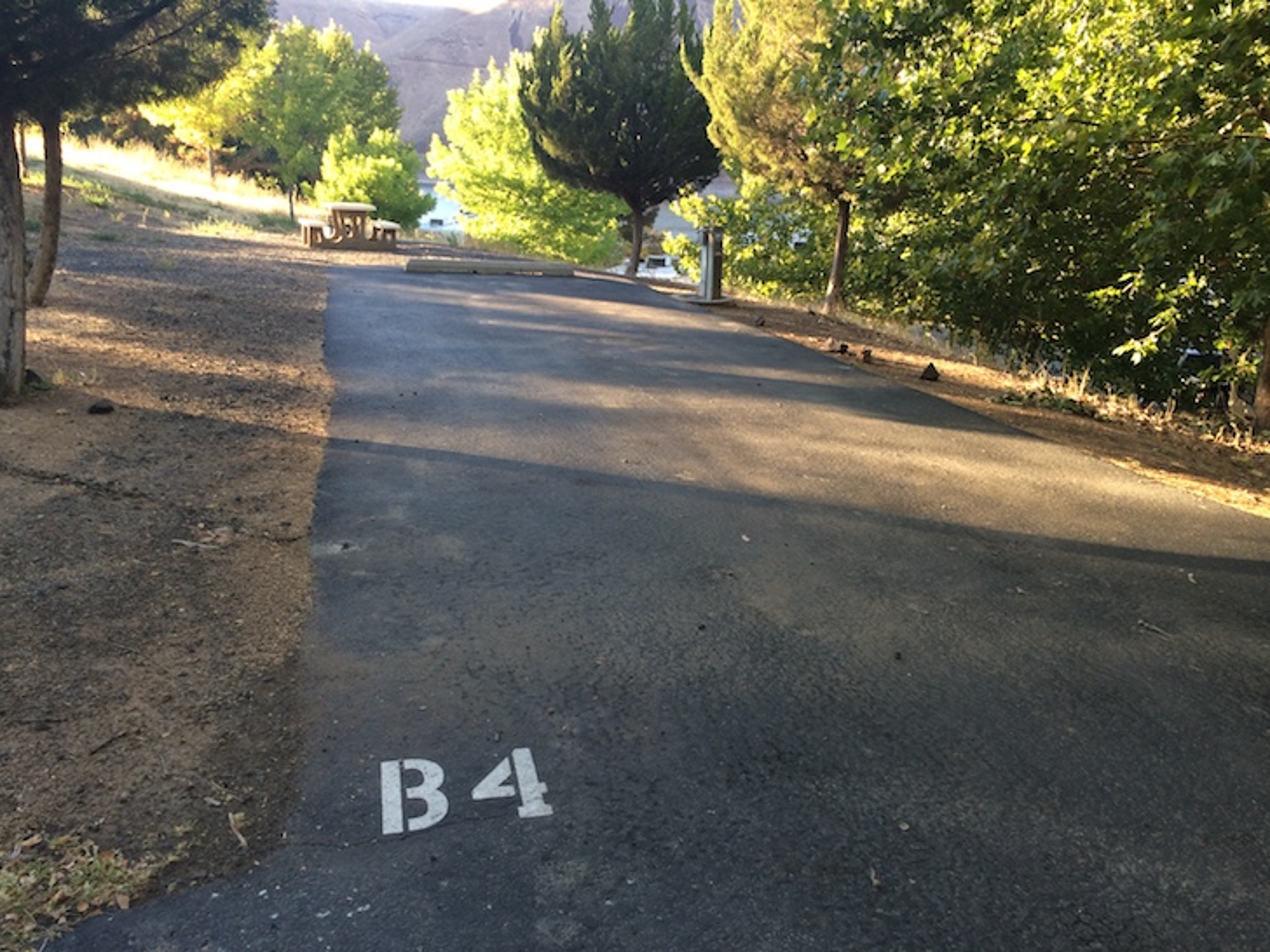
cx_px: 635
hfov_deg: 61.7
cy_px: 476
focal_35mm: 29
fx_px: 1064
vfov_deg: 48.2
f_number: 2.2
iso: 40
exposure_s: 1/120
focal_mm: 4.15
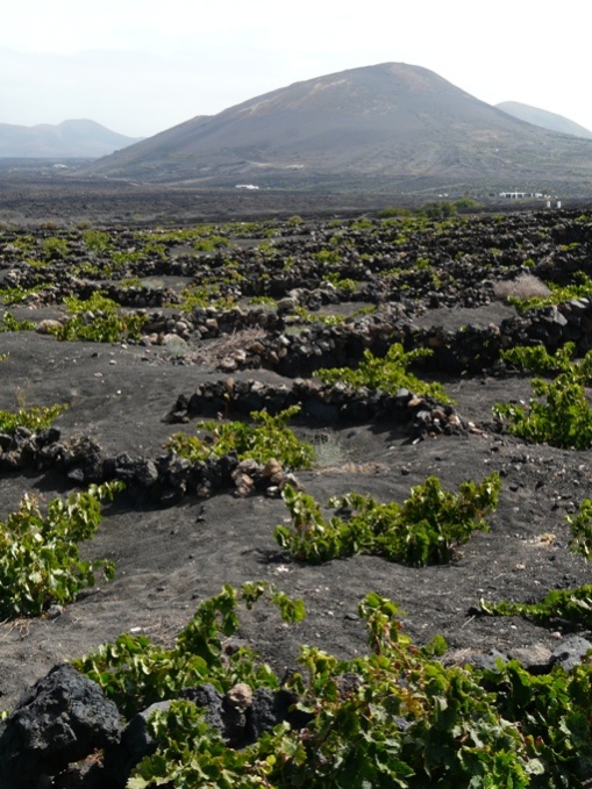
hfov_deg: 30.9
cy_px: 394
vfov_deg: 40.4
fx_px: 1072
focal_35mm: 47
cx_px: 296
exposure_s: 1/320
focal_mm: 7.7
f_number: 5.6
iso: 100
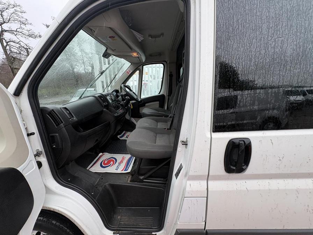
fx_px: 127
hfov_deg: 102.1
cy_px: 118
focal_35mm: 14
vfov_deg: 85.7
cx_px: 156
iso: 80
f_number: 2.2
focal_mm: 2.22
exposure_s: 1/99
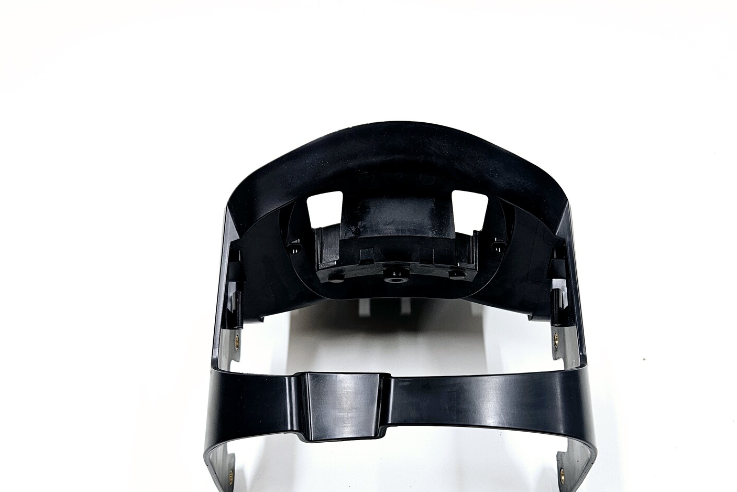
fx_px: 696
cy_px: 372
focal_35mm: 34
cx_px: 384
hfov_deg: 55.8
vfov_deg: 37.9
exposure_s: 1/100
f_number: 1.8
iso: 50
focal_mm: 5.4
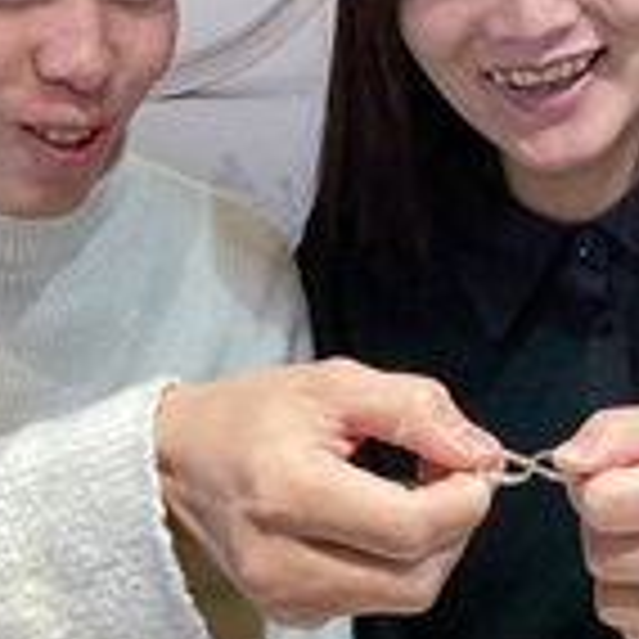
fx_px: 1817
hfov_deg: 19.9
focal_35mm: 87
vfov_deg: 19.3
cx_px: 364
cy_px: -11
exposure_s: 1/120
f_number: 2.4
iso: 50
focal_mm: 3.3
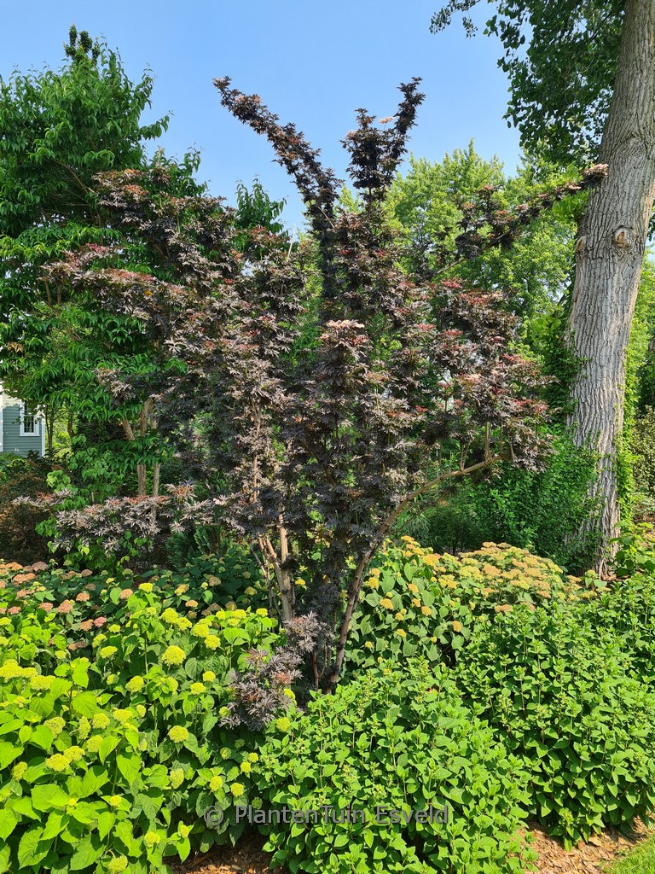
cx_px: 328
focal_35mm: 26
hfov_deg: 53.1
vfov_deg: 67.3
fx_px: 656
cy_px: 437
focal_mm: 5.4
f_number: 1.8
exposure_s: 1/928
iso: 50
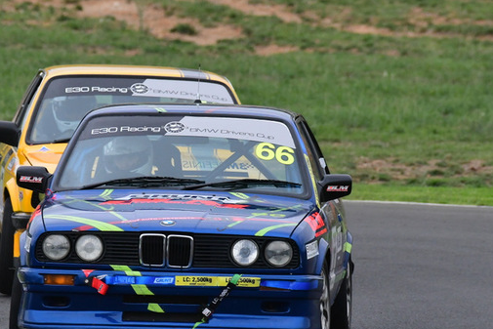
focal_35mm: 975
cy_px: 174
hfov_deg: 2.1
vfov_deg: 1.4
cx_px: 147
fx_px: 13355
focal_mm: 410
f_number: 9
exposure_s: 1/640
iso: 2000
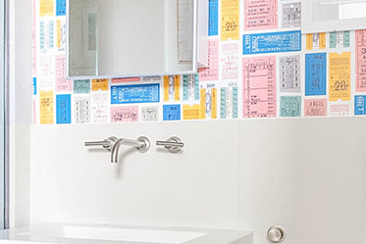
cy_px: 172
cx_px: 107
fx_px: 610
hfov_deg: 32.9
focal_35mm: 60
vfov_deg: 22.5
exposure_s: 1.6
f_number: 6.3
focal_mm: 14
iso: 200
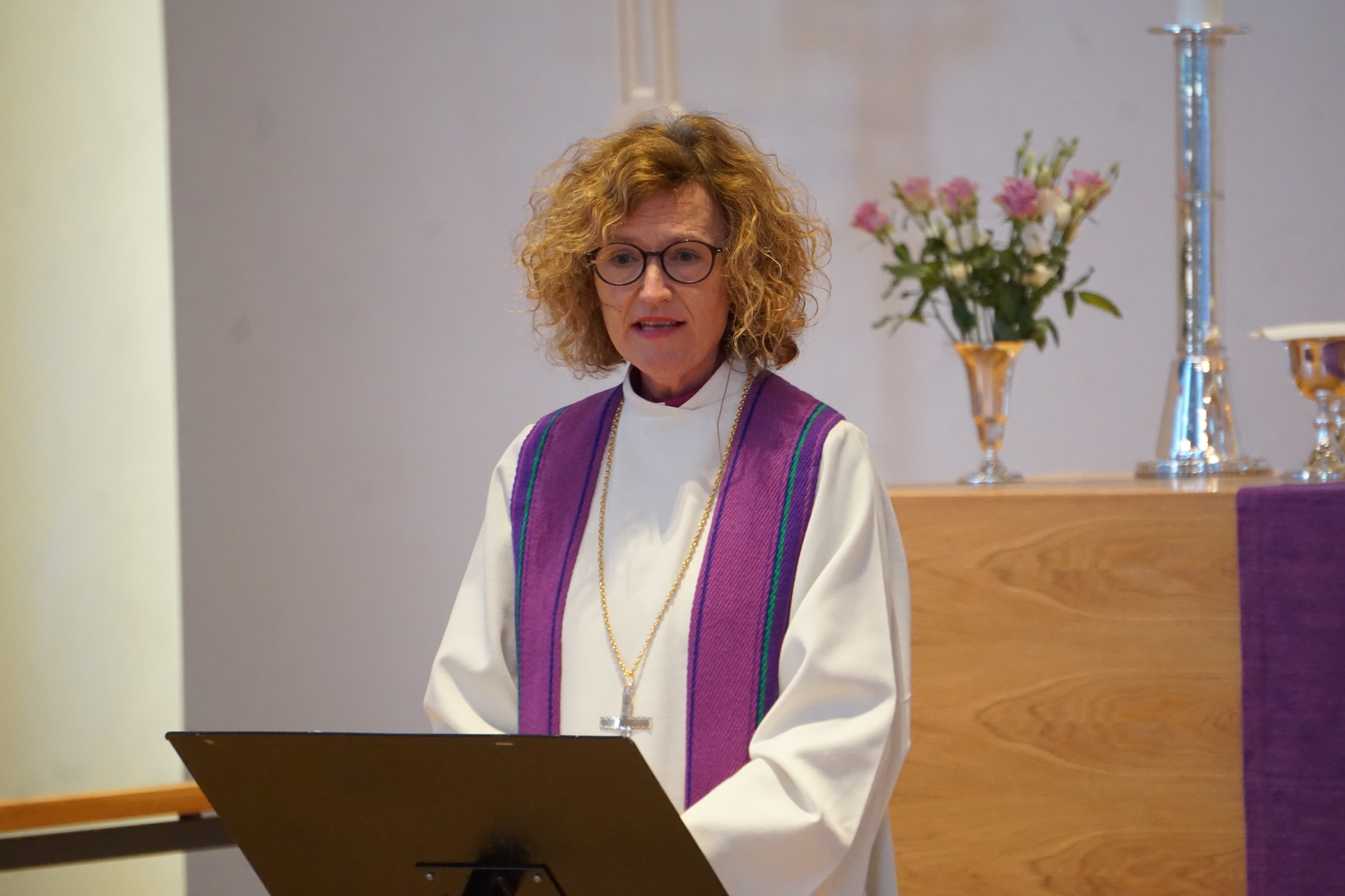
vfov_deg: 4.4
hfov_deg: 6.5
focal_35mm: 315
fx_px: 11768
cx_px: 672
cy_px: 448
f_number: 6.3
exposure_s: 1/40
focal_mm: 210
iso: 3200
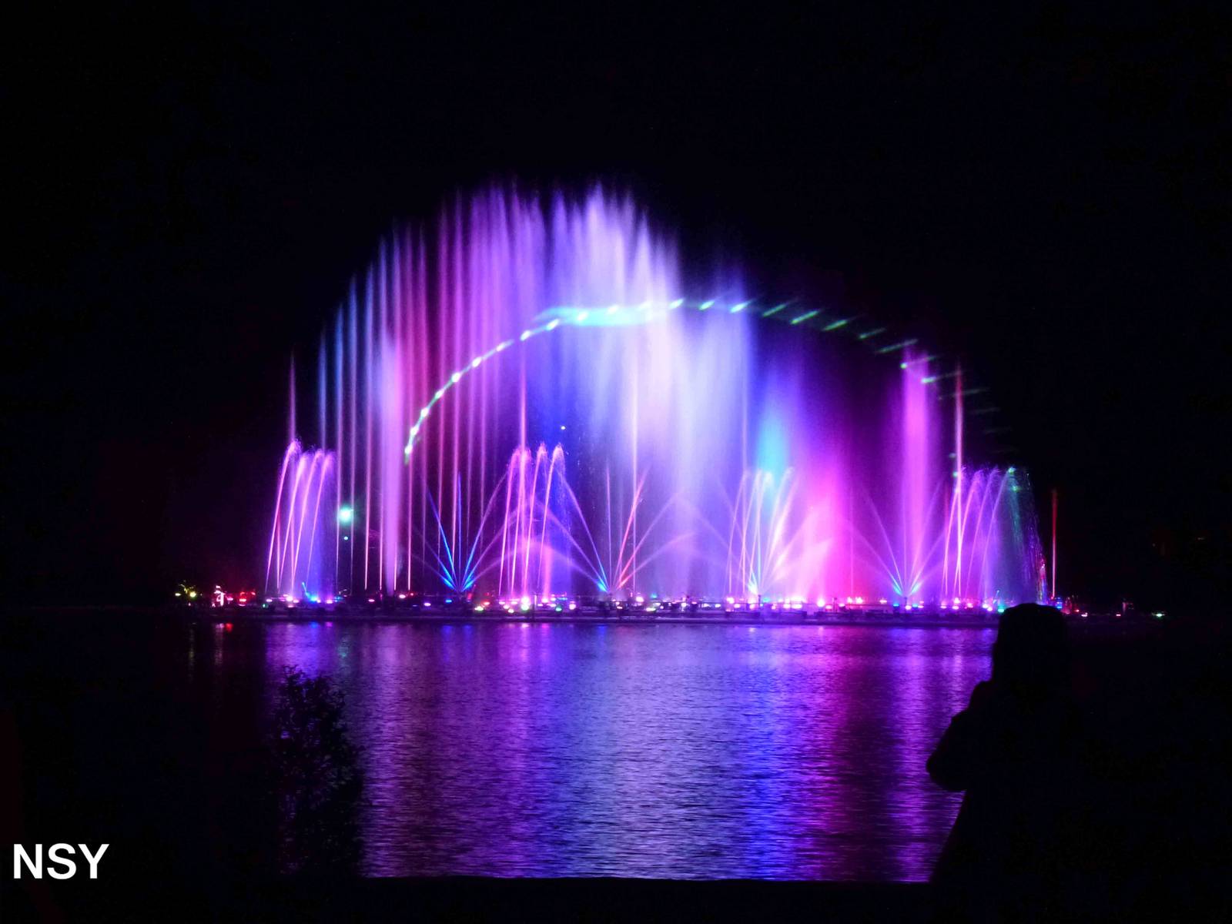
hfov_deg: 17.4
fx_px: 4022
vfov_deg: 13.1
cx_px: 616
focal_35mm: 113
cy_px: 462
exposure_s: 1/4
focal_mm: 20.2
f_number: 5.1
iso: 500
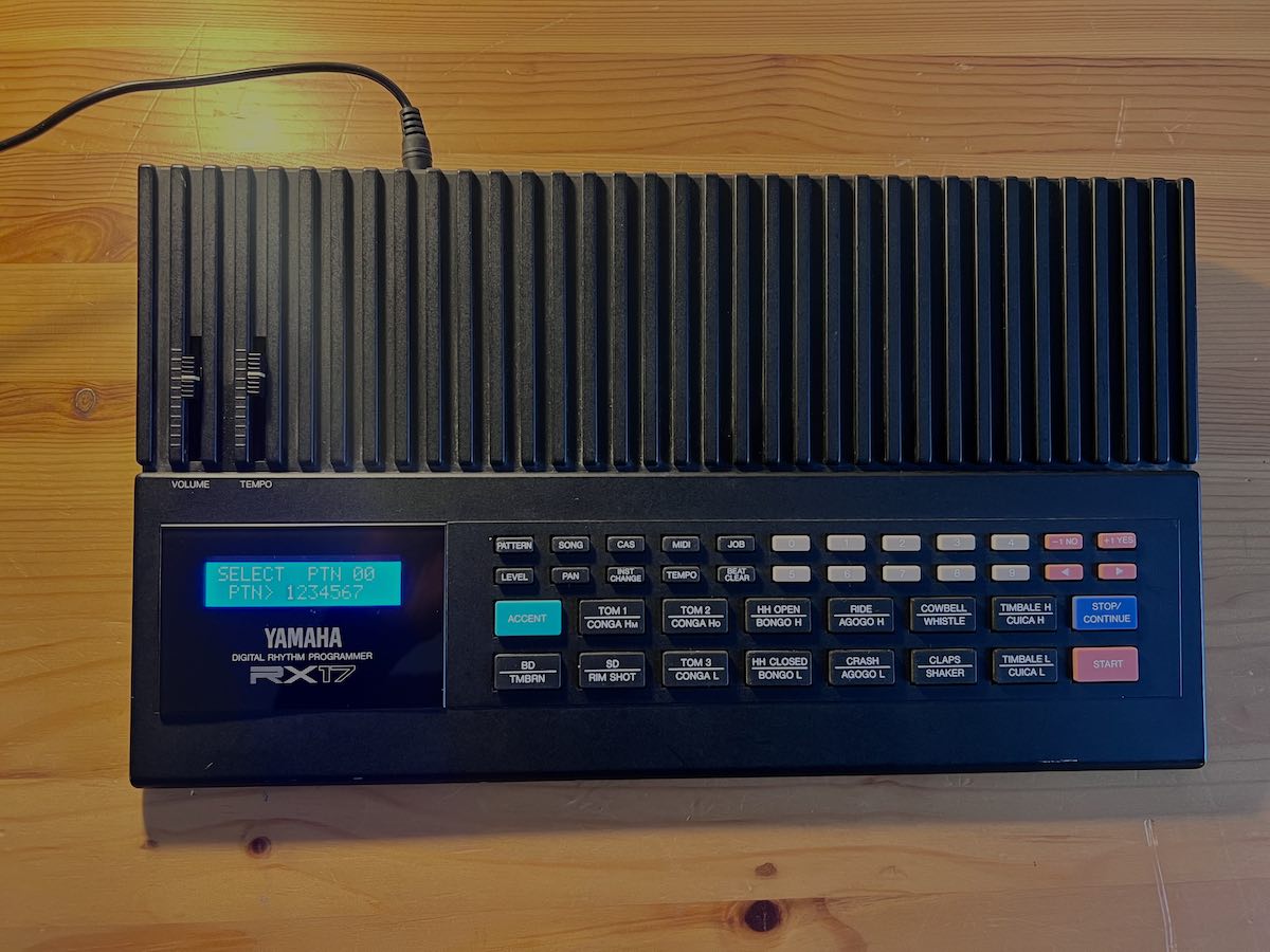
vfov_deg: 53.1
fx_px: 954
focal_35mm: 26
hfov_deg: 67.3
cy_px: 476
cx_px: 635
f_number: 1.5
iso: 500
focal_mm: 5.7
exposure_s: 1/50
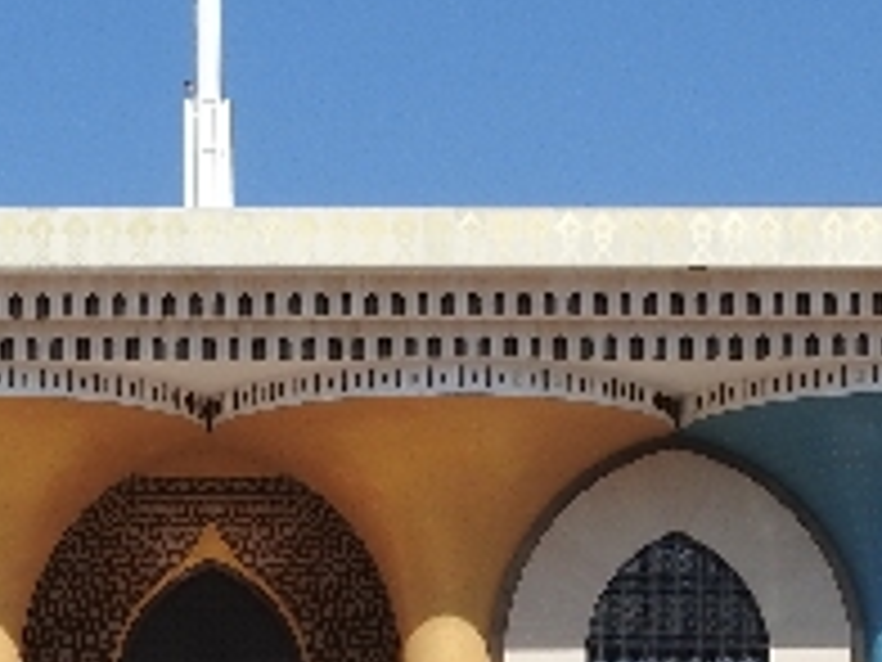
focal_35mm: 204
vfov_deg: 7.3
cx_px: 243
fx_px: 5198
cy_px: 576
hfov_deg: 9.7
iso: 100
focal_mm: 9
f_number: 4
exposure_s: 1/1600
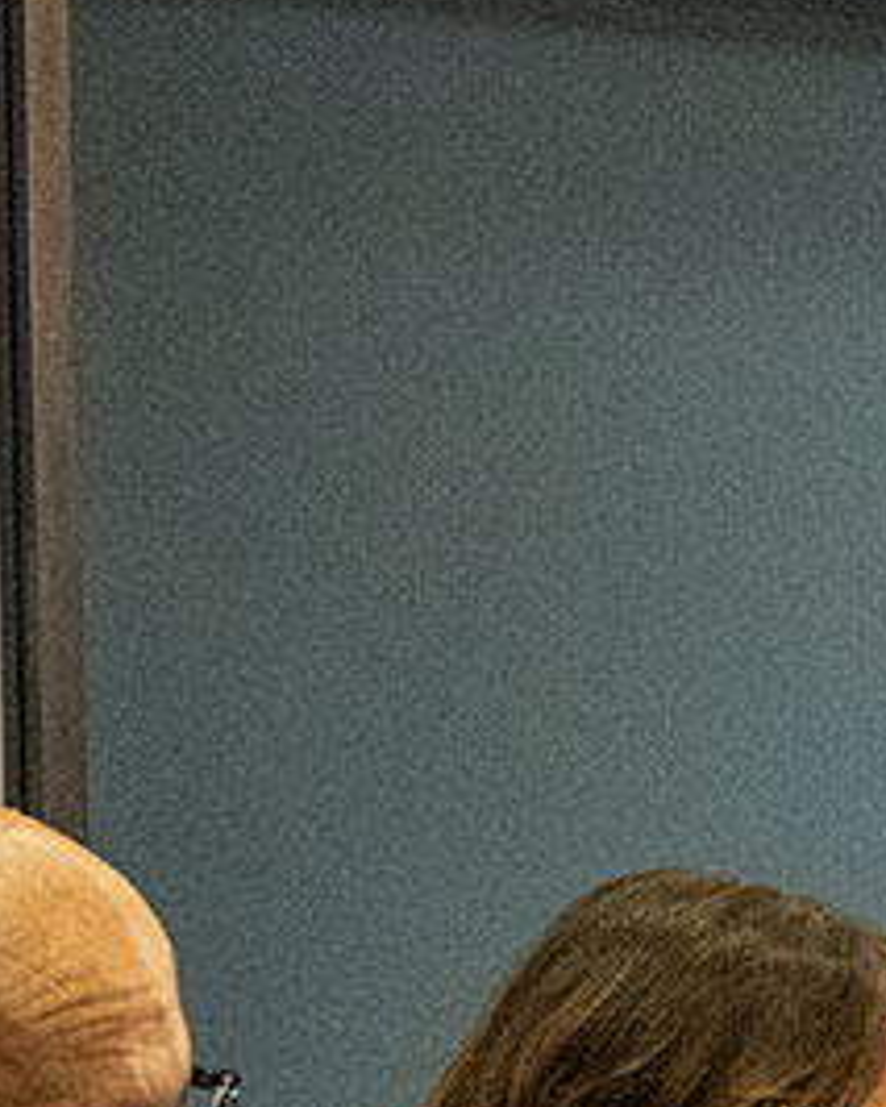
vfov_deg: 12.8
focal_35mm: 148
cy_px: 1219
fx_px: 4835
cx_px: 1185
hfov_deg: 10.2
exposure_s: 1/160
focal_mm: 31
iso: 6400
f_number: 6.3
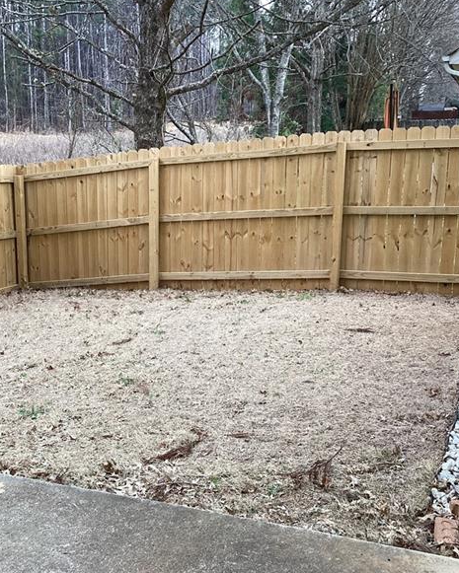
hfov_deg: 37.3
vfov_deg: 45.8
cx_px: 233
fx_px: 679
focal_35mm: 40
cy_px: 273
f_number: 2.4
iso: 32
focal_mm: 3.3
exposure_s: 1/120
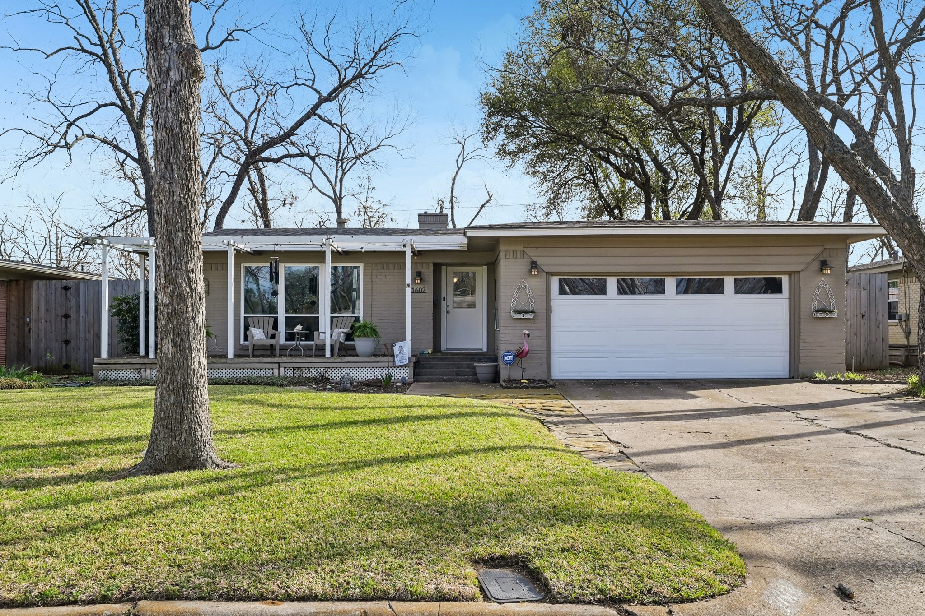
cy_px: 308
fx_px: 771
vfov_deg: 43.6
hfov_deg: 61.9
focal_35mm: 30
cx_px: 462
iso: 400
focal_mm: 30
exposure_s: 1/800
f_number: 8
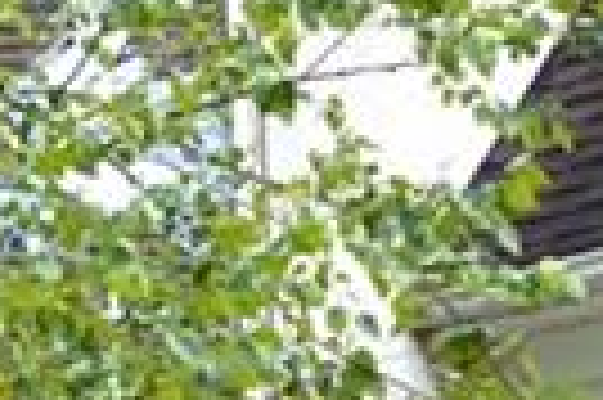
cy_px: 928
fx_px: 4617
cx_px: -972
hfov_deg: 6.9
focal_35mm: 276
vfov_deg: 4.8
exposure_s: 1/160
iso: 800
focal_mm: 36
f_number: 10
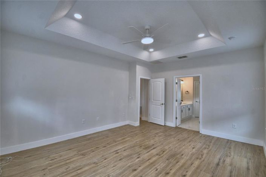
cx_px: 133
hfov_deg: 100.4
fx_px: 111
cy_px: 88
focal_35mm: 15
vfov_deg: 77.2
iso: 220
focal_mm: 10
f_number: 4.5
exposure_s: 1/125
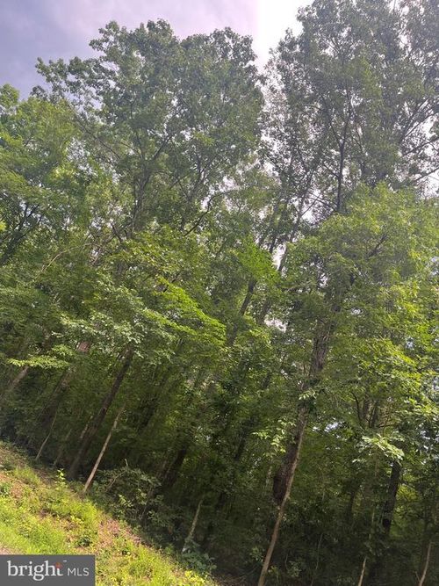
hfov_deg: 53.0
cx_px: 220
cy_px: 293
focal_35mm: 26
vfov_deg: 67.3
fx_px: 440
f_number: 1.6
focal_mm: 5.1
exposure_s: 1/313
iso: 50
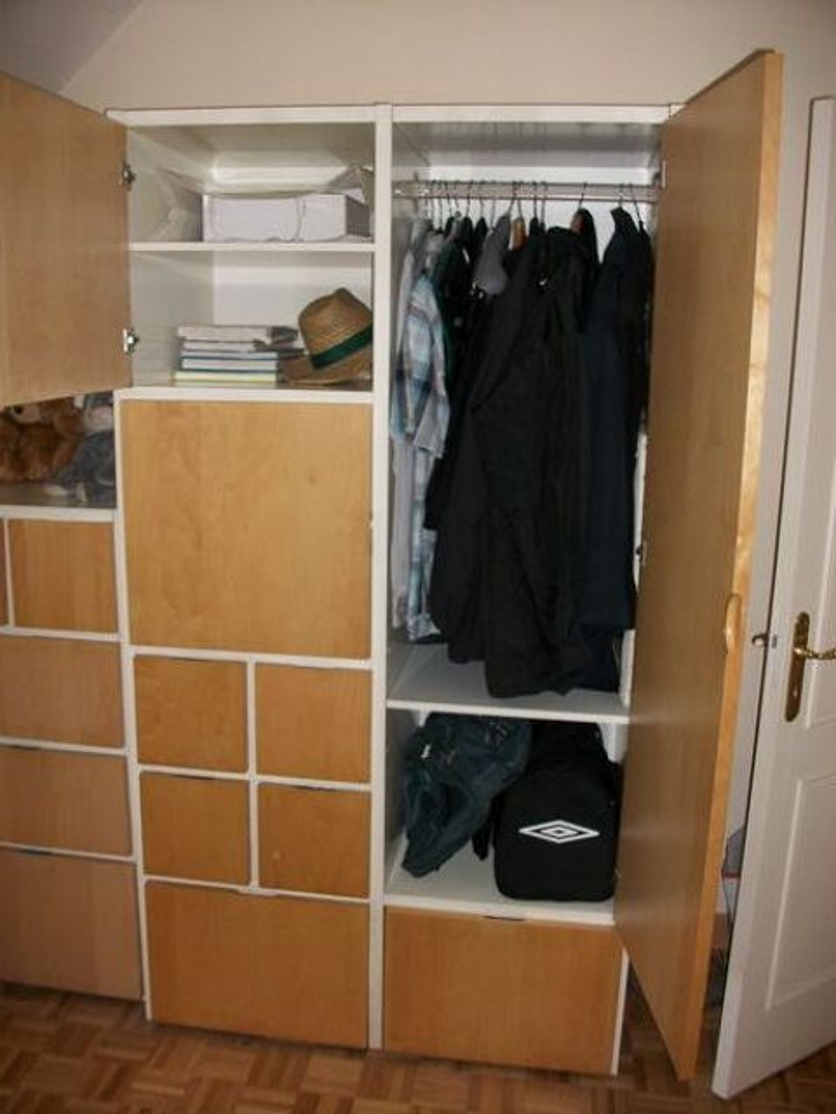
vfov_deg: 58.4
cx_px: 418
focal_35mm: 31
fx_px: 998
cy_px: 557
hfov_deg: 45.4
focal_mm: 5.7
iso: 150
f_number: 2.9
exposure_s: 1/40
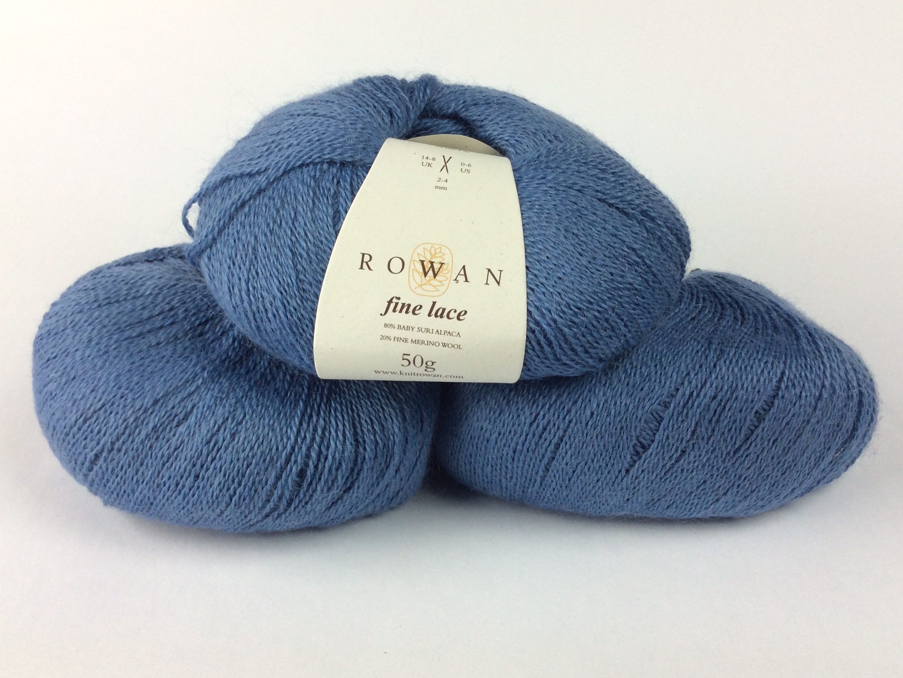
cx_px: 452
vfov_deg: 44.2
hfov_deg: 56.8
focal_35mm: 32
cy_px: 339
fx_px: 835
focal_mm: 3.3
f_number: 2.4
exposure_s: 1/120
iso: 50
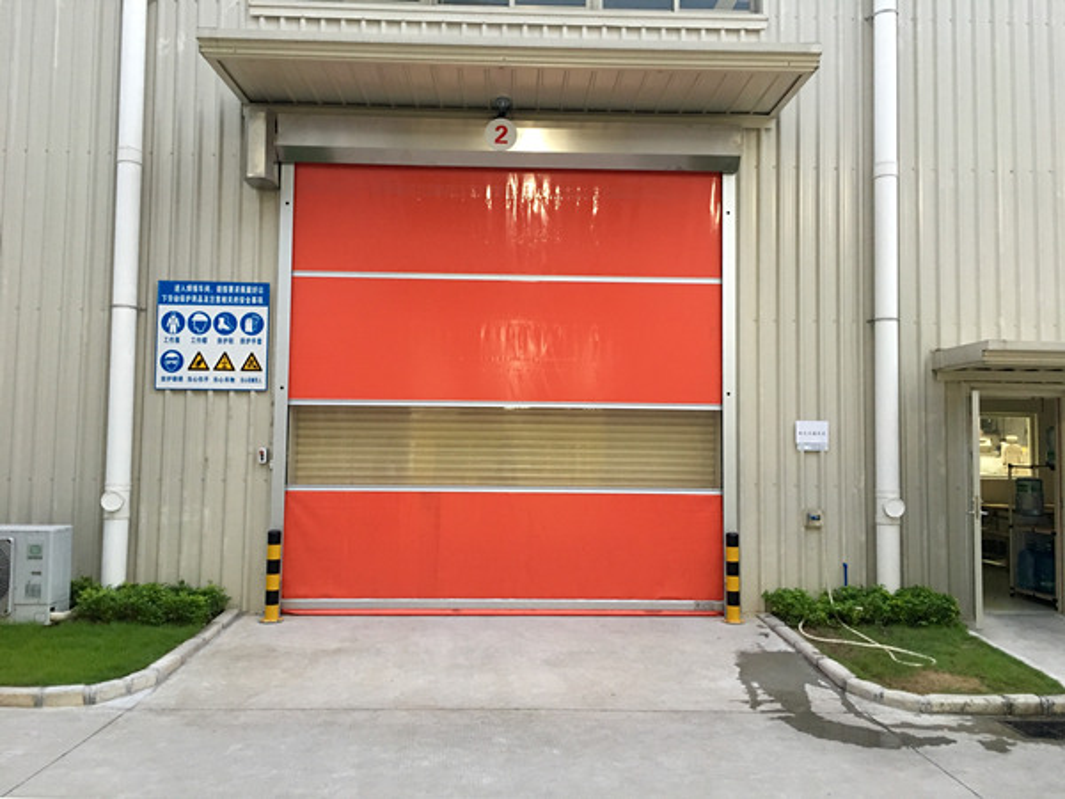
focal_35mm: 29
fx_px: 892
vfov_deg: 48.2
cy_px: 400
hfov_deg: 61.7
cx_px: 532
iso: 100
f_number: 2.2
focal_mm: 4.15
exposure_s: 1/17
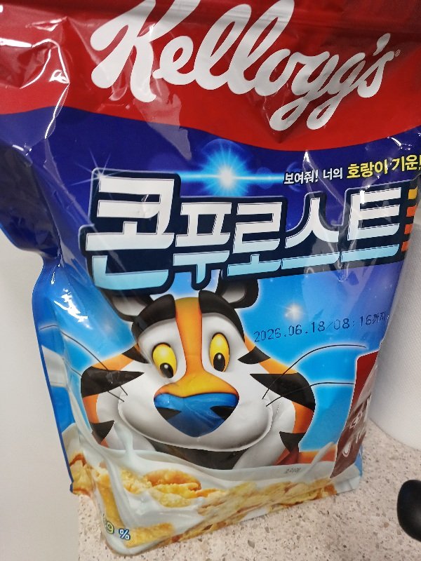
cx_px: 210
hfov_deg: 58.9
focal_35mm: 23
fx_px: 373
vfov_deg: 73.9
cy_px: 280
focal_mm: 5.06
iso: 160
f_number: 1.8
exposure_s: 1/40.2
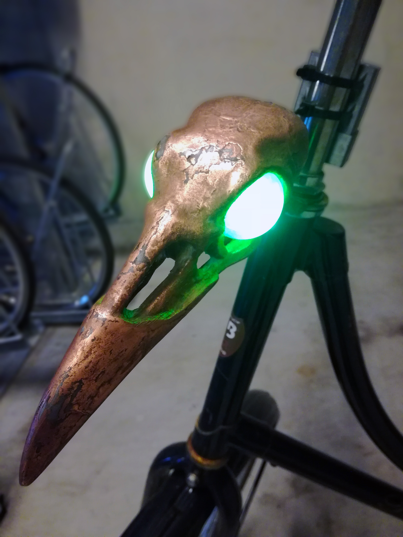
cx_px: 202
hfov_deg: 51.4
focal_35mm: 27
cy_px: 268
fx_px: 419
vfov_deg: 65.3
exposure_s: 1/25
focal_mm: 3.79
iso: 400
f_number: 2
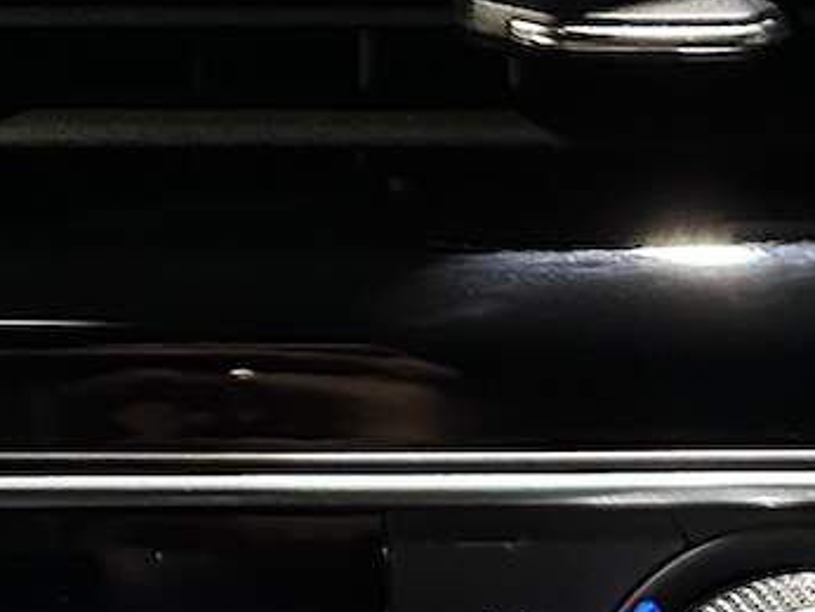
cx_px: -309
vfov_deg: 10.6
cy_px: -393
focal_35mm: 133
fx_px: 3134
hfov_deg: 14.1
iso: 800
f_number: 1.78
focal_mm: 6.86
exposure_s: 1/41
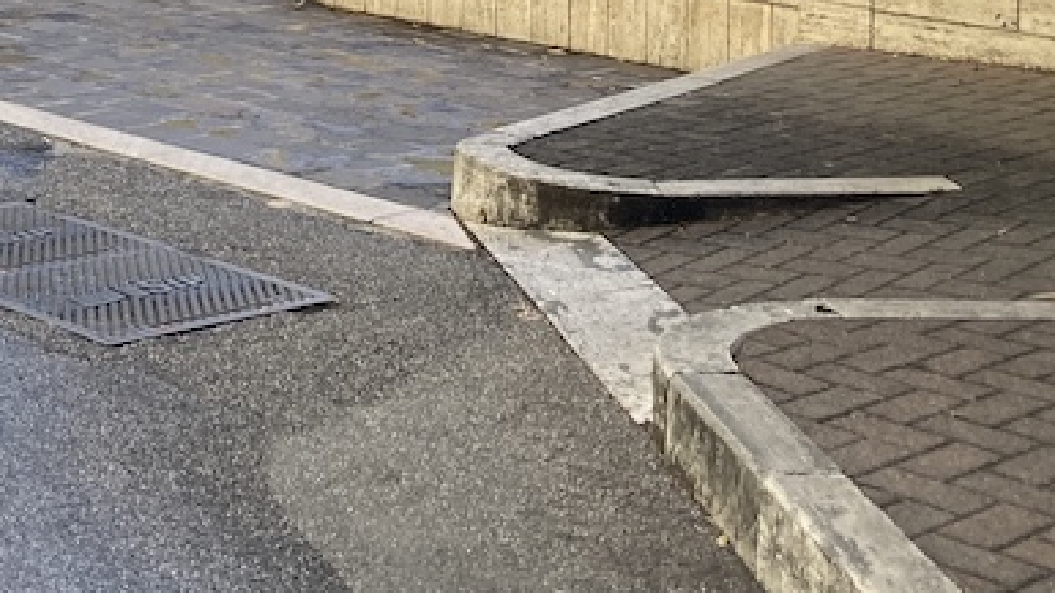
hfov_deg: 25.4
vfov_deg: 14.0
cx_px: 109
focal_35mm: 81
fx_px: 2266
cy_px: -295
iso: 20
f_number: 1.8
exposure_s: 1/215
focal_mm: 3.99
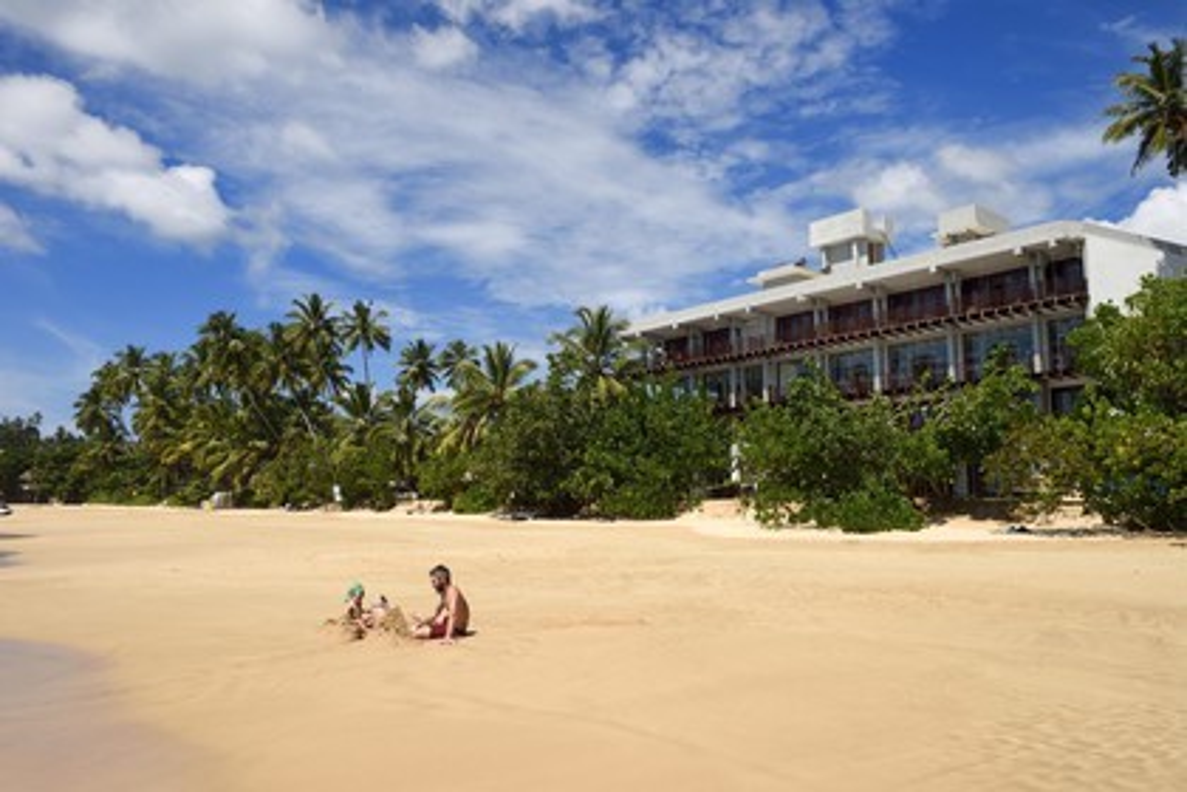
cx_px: 594
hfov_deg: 67.4
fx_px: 890
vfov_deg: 47.9
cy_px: 396
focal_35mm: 27
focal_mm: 27
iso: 200
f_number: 14
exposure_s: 1/250
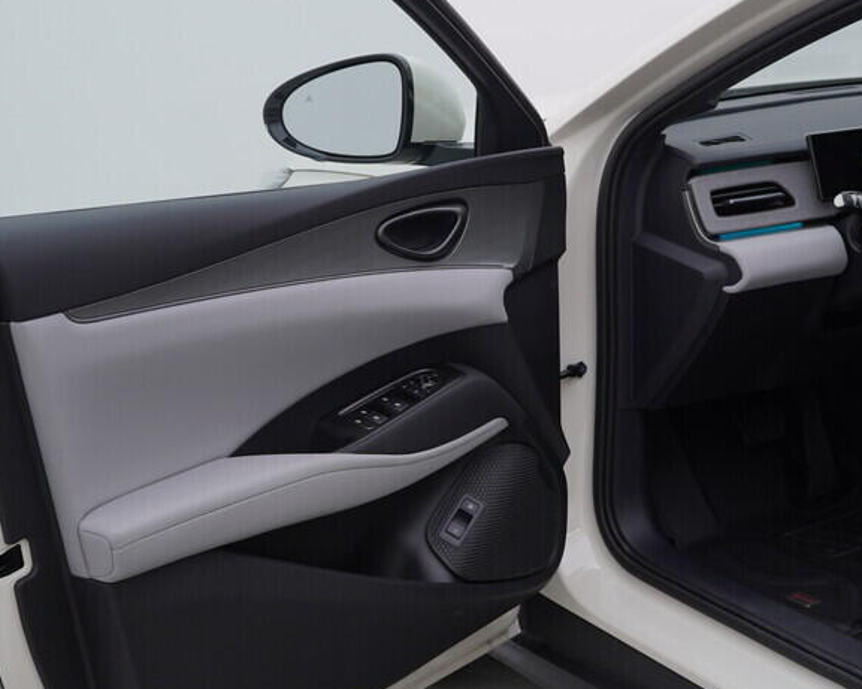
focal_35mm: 60
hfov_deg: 31.1
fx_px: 1530
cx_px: 618
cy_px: 276
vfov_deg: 25.3
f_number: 4.5
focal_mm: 24
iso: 125
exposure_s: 1/100
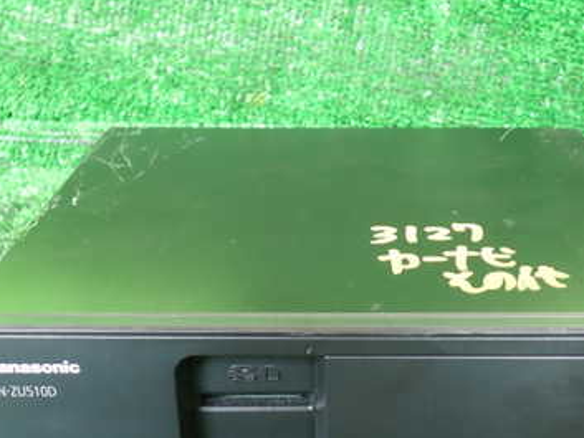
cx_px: 337
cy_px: 289
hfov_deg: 37.4
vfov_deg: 28.4
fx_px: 861
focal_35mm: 51
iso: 200
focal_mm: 5.4
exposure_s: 1/60
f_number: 2.3
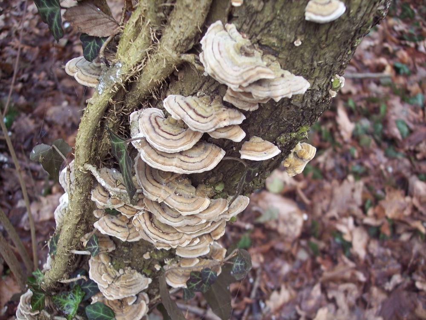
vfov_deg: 36.8
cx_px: 213
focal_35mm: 39
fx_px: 480
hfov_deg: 47.9
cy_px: 160
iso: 100
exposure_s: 1/45
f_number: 3.4
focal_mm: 8
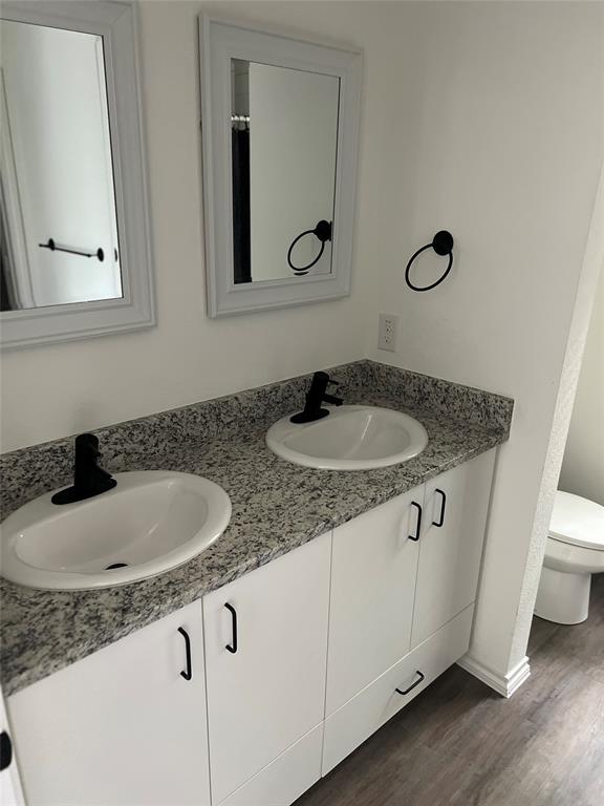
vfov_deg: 67.3
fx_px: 605
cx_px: 302
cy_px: 403
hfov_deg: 53.1
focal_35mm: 26
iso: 500
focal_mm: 5.7
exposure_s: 1/56
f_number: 1.5
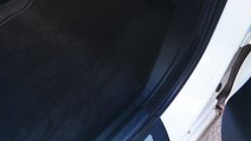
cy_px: 60
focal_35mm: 56
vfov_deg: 21.4
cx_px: 69
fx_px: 373
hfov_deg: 36.5
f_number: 4
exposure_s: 1/60
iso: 450
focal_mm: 18
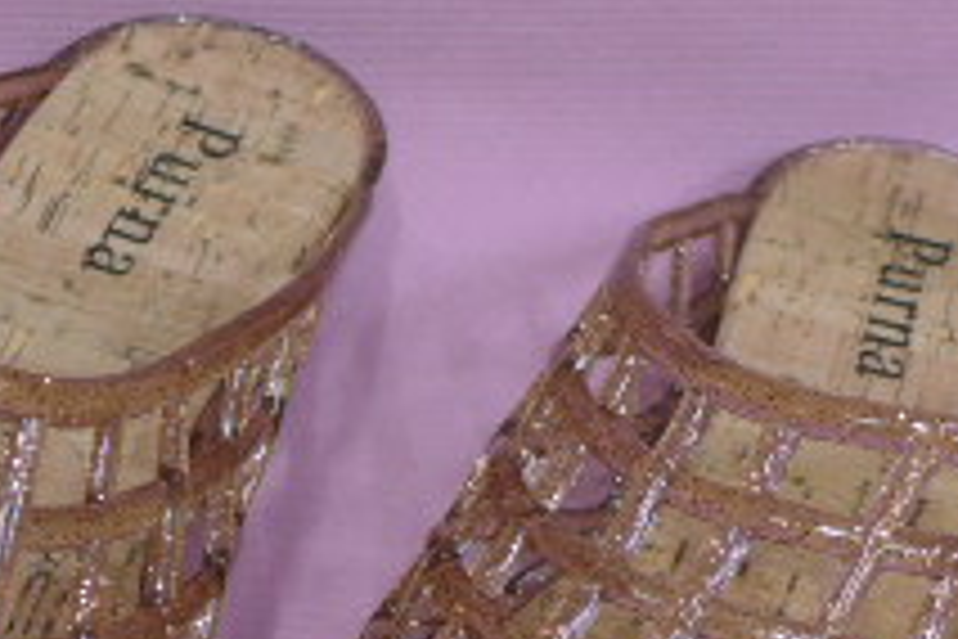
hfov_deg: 27.7
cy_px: 616
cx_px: 238
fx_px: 1916
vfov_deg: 18.5
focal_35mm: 72
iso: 80
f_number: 1.4
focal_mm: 4.7
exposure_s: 1/60
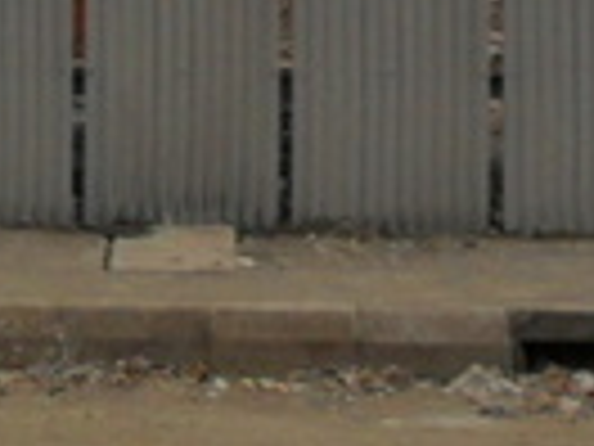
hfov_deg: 11.8
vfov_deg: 8.7
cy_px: -347
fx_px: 2814
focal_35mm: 164
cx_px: -144
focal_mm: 4.9
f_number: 3.5
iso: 100
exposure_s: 1/350
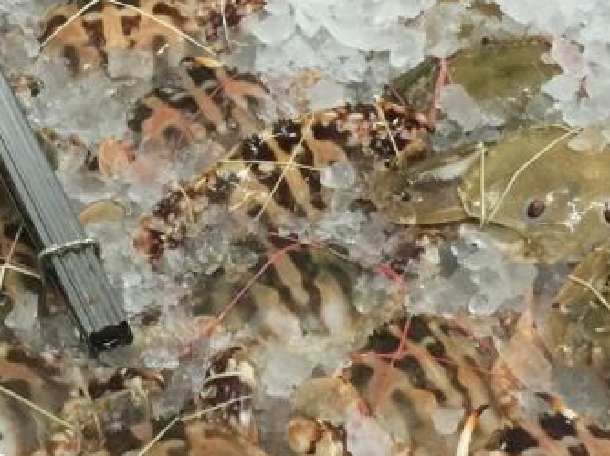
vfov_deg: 16.5
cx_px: 137
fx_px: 1567
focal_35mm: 89
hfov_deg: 21.8
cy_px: 128
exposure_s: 1/33
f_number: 2.2
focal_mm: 4.15
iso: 250
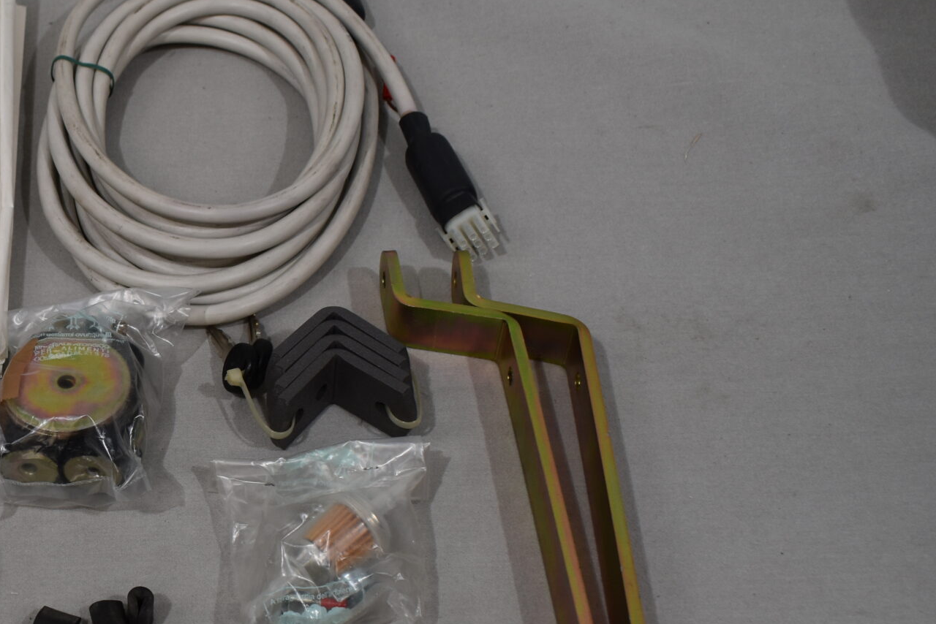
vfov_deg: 22.6
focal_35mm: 60
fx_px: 1560
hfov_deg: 31.7
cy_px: 409
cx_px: 87
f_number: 5.6
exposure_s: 1/125
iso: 280
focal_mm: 20
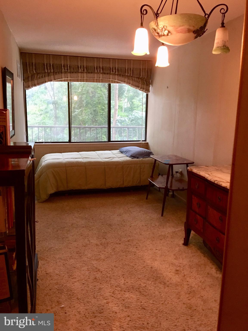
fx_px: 277
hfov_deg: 48.2
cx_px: 124
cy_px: 166
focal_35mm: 29
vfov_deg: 61.7
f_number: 2.2
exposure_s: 1/10
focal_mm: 4.15
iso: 100
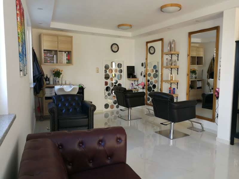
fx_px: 186
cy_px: 90
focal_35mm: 27
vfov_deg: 51.4
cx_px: 120
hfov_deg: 65.3
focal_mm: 3.95
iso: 80
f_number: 2.2
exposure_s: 1/50
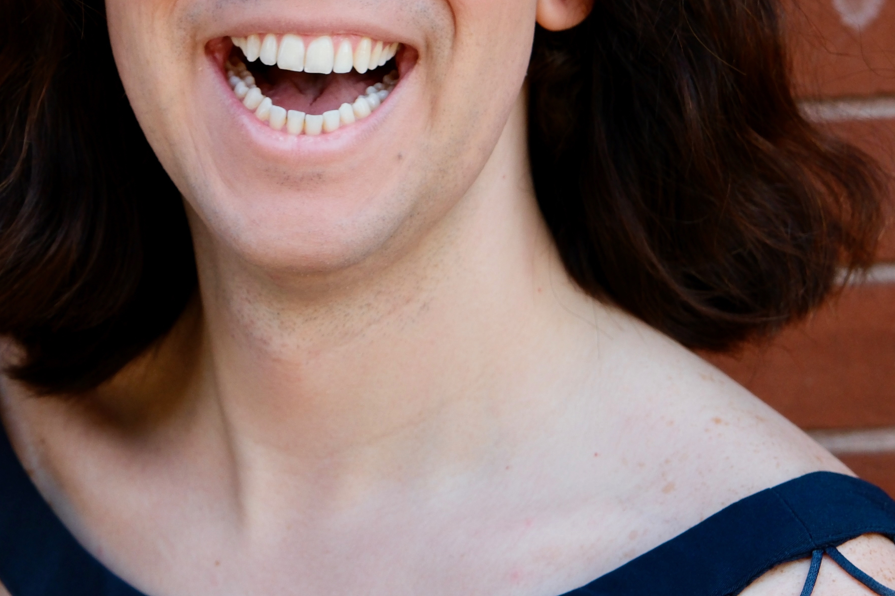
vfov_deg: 11.1
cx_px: 306
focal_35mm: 122
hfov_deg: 16.8
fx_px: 3033
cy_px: 15
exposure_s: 1/350
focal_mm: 37.6
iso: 500
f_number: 4
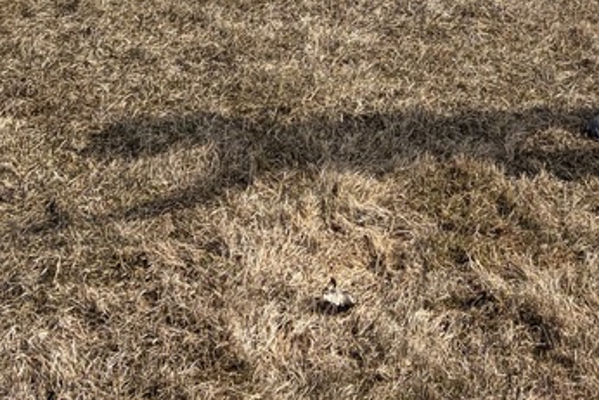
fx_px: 1332
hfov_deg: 25.2
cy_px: -381
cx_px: 402
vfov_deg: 14.4
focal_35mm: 80
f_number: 1.6
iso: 64
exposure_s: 1/6329
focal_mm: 5.96
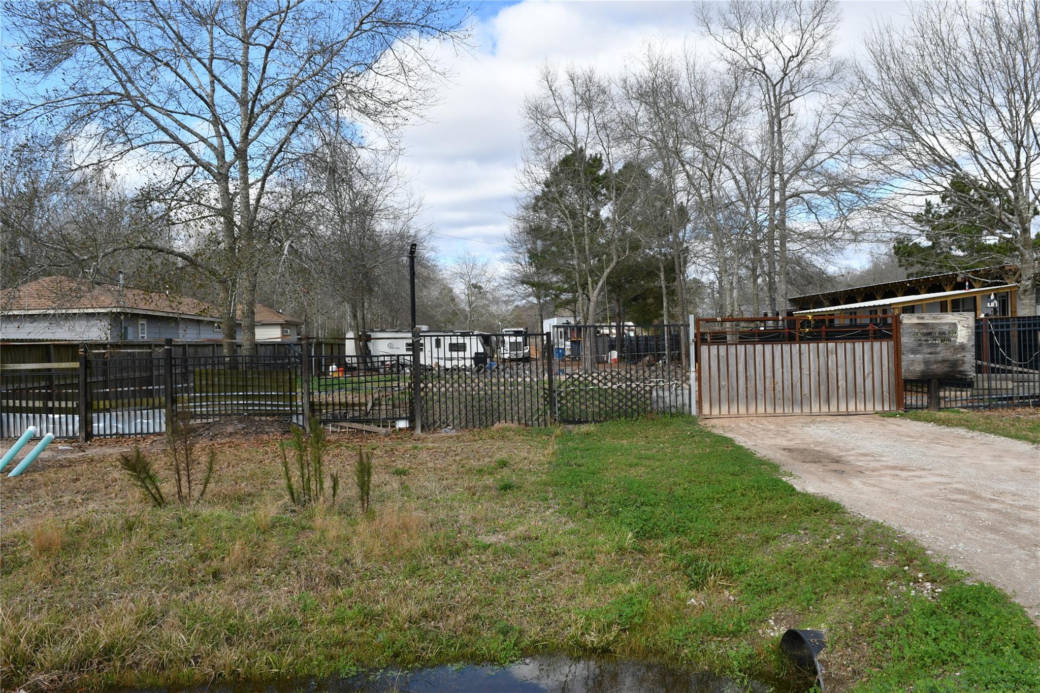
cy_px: 346
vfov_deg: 50.4
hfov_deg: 70.4
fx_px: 737
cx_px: 520
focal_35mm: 26
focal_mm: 17
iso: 100
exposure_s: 1/160
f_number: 10
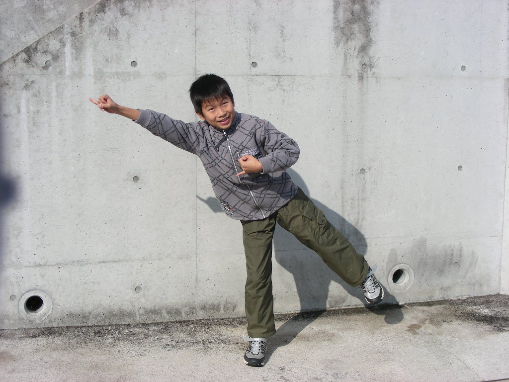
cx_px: 254
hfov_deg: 36.2
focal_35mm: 53
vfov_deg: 27.5
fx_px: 779
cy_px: 191
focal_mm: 8.8
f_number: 4
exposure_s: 1/576
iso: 50
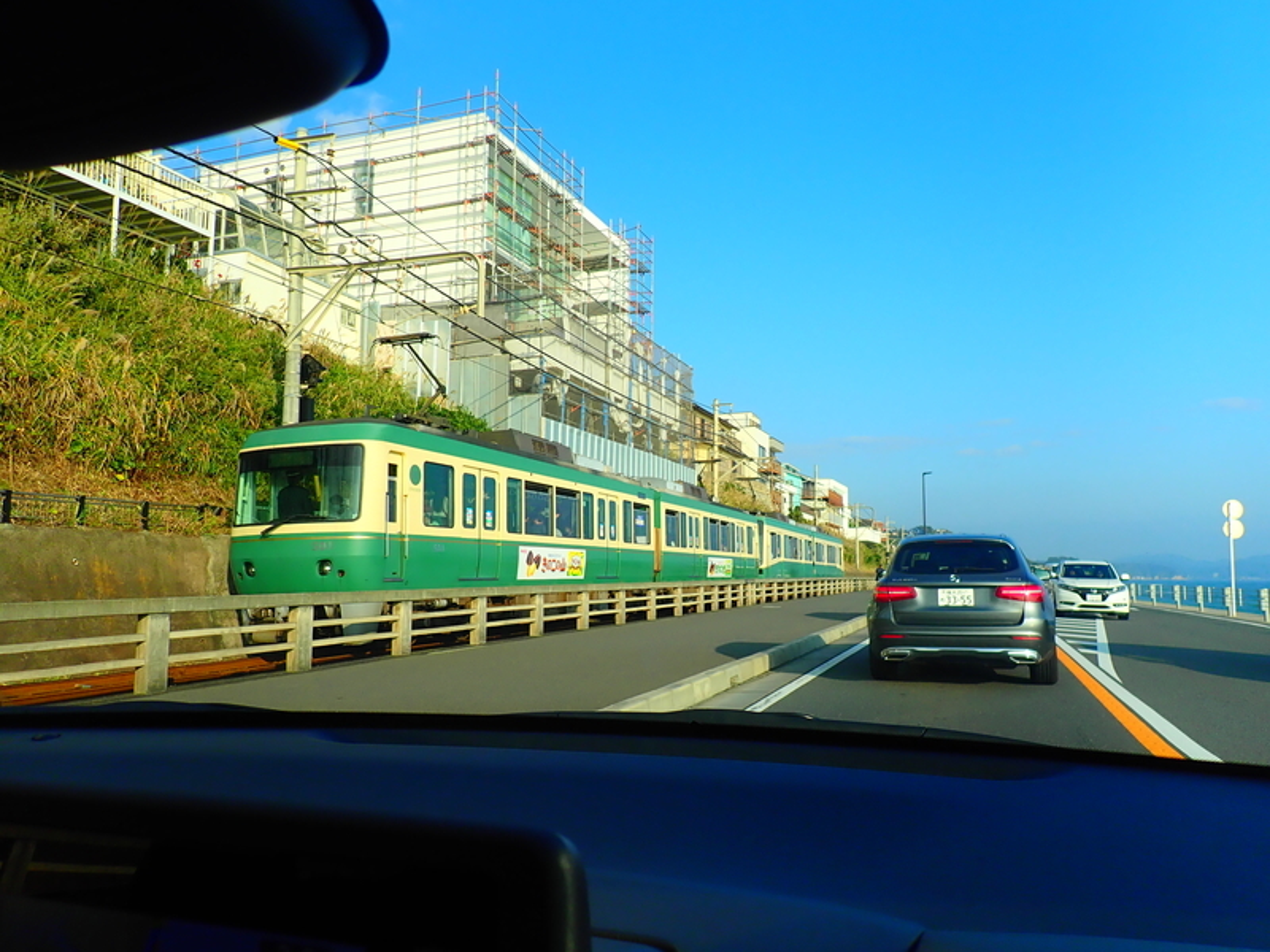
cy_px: 476
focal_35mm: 25
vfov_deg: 54.9
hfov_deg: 69.4
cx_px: 635
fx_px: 917
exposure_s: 1/1000
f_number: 2.8
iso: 100
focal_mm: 4.5
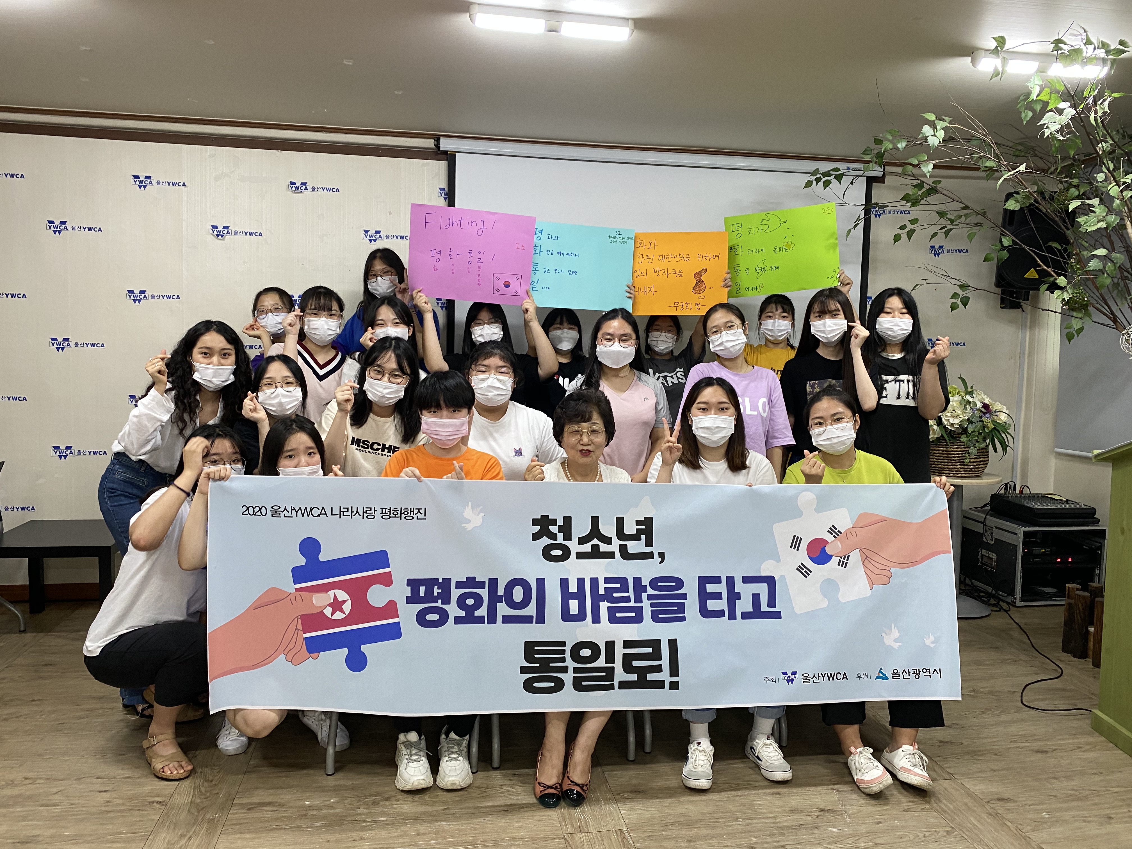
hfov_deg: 67.3
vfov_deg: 53.1
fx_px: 850
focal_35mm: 26
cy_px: 424
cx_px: 566
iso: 125
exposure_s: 1/60
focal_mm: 4.25
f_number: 1.8
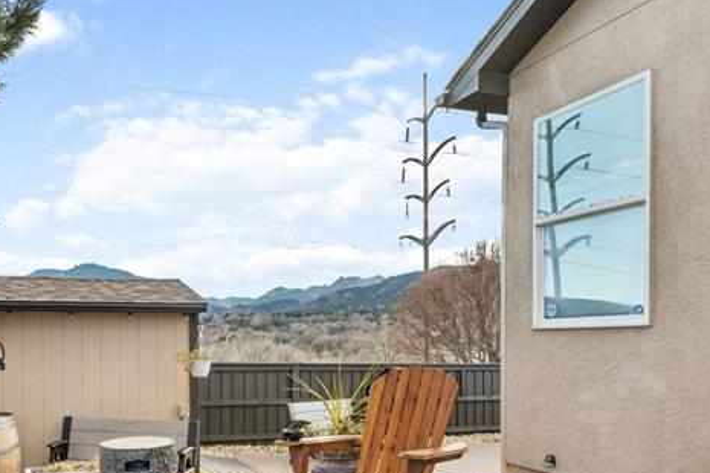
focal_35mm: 33
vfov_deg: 39.1
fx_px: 651
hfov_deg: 55.2
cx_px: 202
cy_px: 345
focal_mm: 15
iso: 100
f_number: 11
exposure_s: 1/40
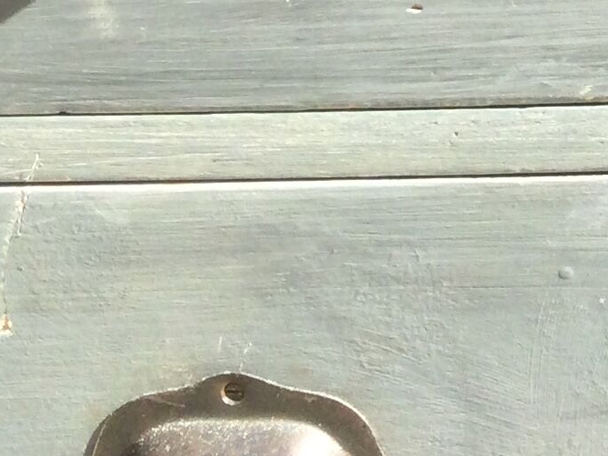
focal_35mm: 149
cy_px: -581
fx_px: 2617
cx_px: 1029
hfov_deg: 12.3
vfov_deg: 9.1
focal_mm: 3.3
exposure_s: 1/558
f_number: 2.4
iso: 25
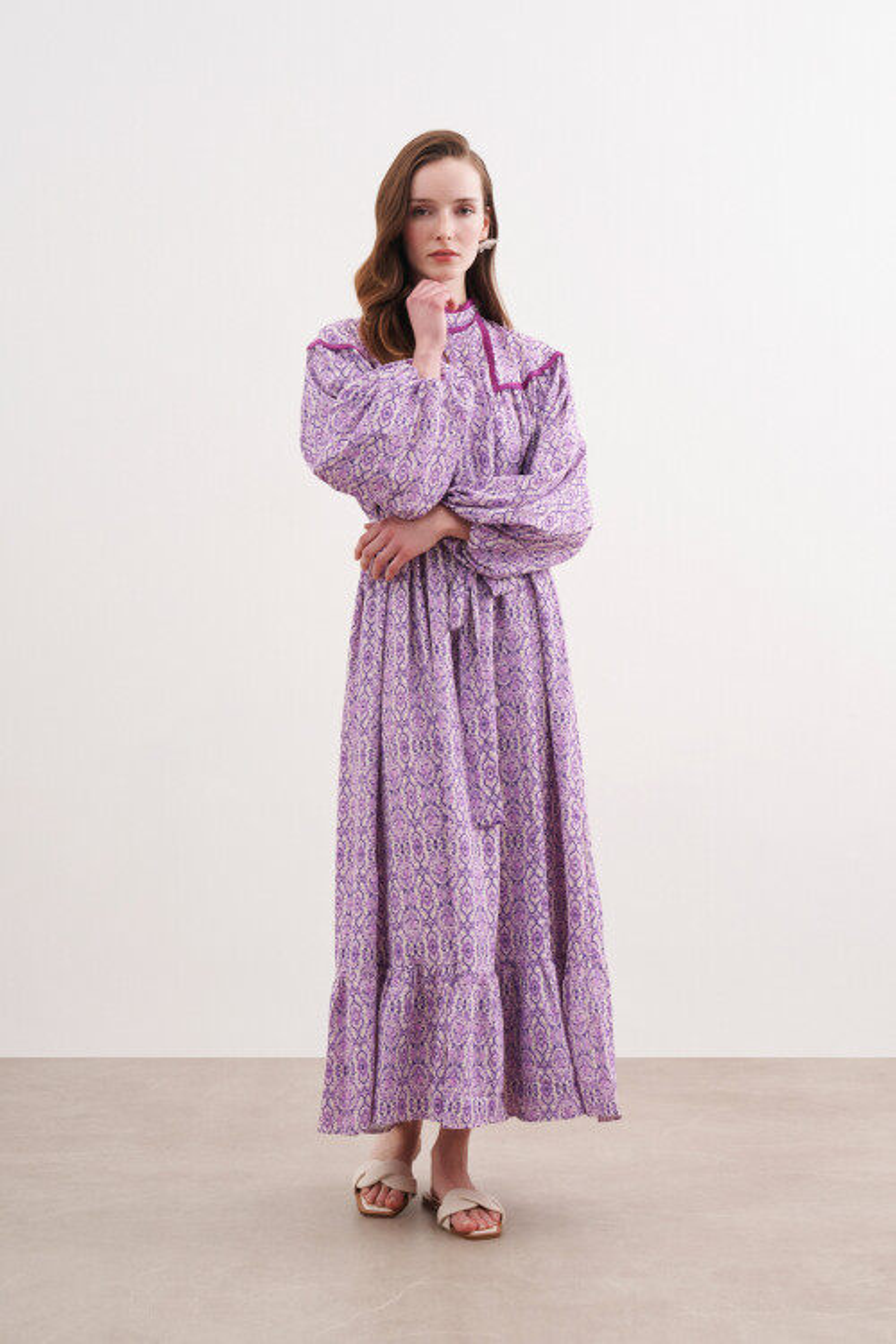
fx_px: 2053
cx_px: 448
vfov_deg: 36.2
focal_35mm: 55
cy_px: 672
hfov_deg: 24.6
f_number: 11
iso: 400
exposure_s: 1/160
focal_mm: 55
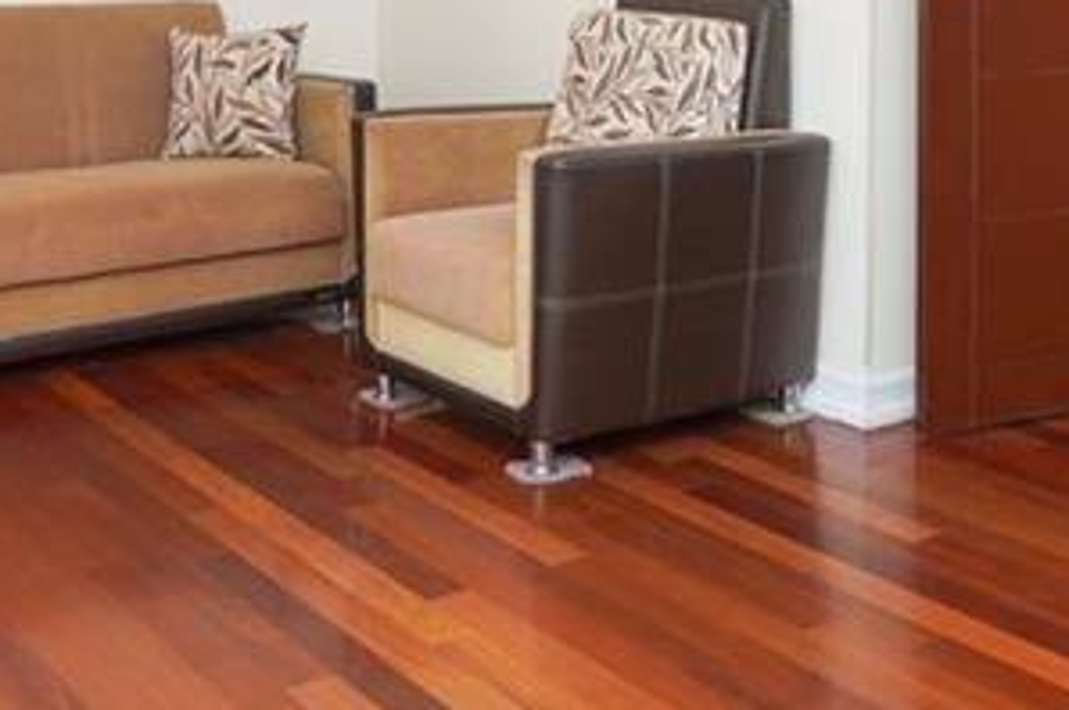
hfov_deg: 35.1
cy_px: -133
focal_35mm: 57
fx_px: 1682
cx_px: 653
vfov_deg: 22.1
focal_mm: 11
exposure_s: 1/160
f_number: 4
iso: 320
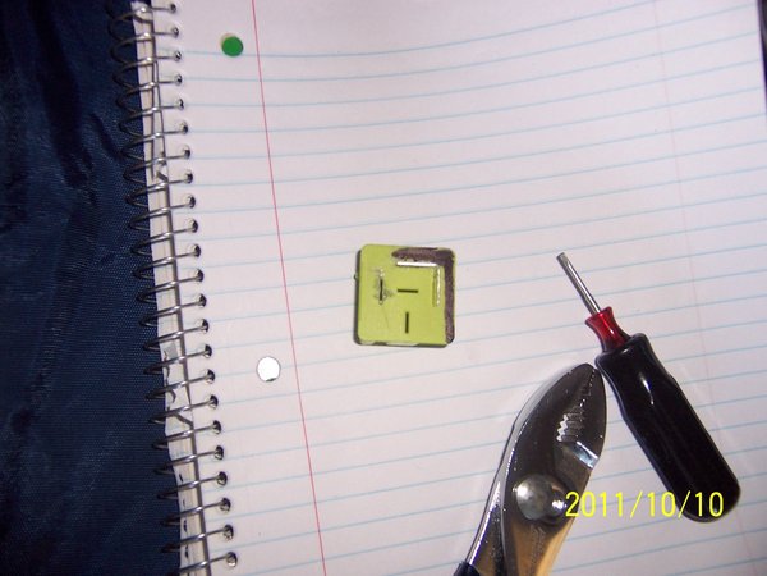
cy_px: 288
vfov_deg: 42.9
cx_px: 384
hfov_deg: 55.4
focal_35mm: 33
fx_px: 731
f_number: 2.8
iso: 140
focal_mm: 5.5
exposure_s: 1/60
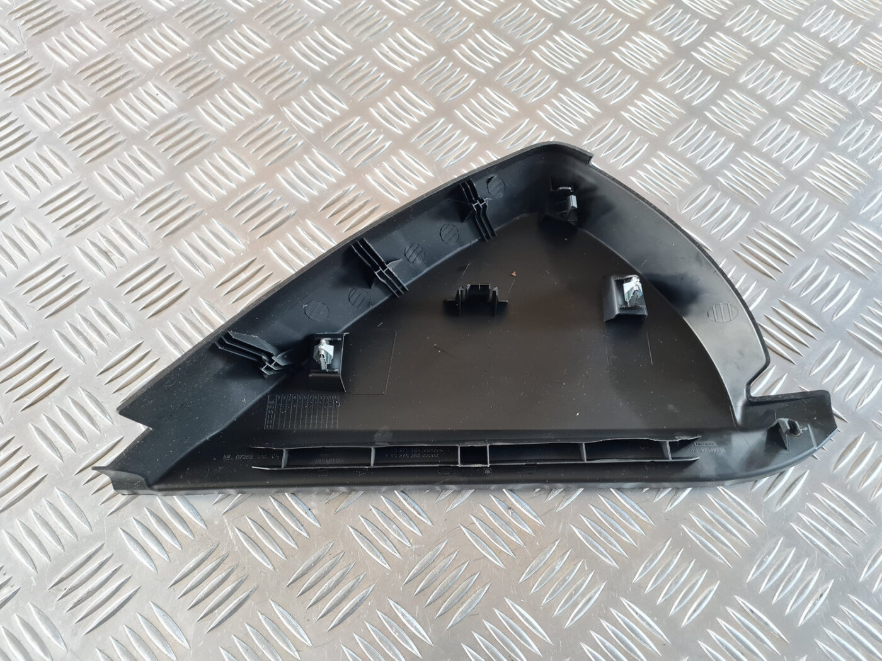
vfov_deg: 53.1
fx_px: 662
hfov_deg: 67.3
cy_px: 330
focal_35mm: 26
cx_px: 441
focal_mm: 5.4
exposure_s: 1/50
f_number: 1.8
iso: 500
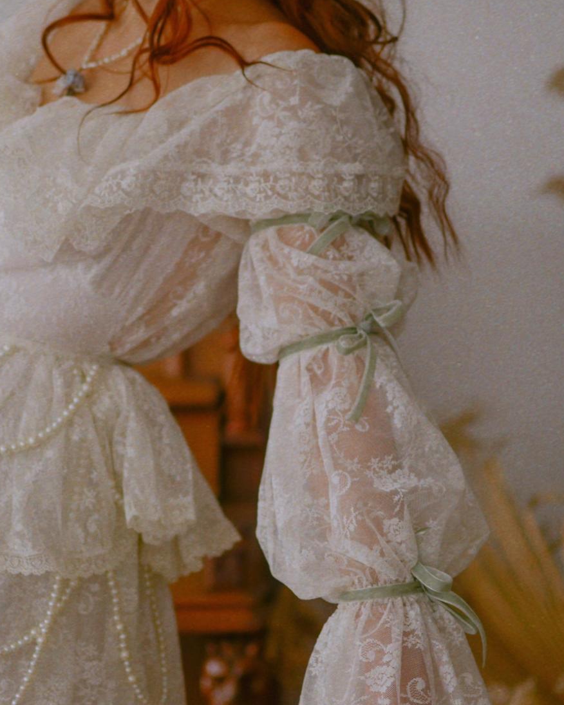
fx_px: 1875
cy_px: 422
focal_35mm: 90
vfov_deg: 21.3
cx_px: 236
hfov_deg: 17.1
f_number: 1.8
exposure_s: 1/80
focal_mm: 35
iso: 100
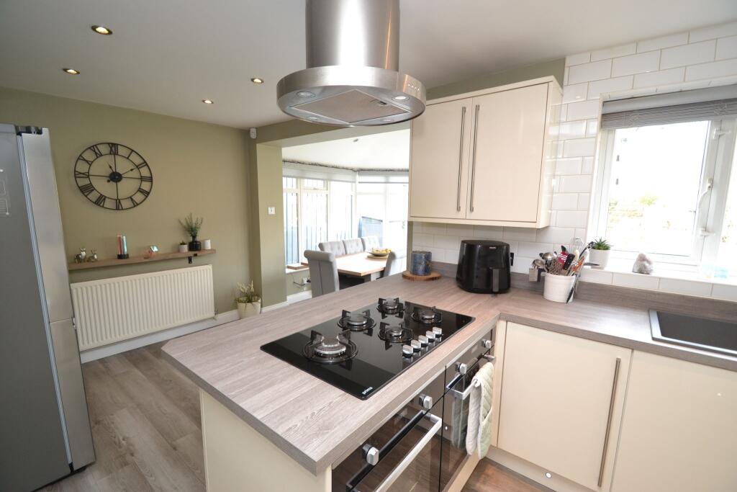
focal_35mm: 15
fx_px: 307
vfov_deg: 77.3
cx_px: 368
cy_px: 246
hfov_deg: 100.4
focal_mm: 10
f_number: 3.5
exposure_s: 1/60
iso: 560
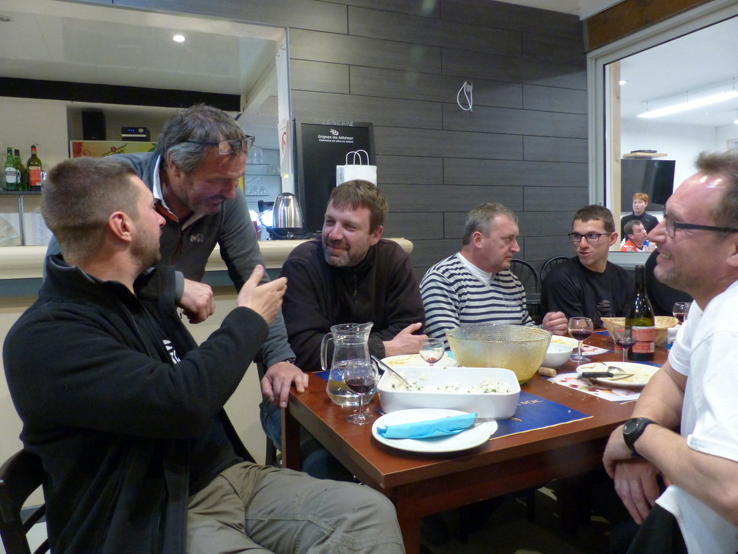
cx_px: 369
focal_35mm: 25
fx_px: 533
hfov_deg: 69.4
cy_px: 277
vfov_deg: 54.9
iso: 400
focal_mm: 4.5
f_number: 2.8
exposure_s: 1/13
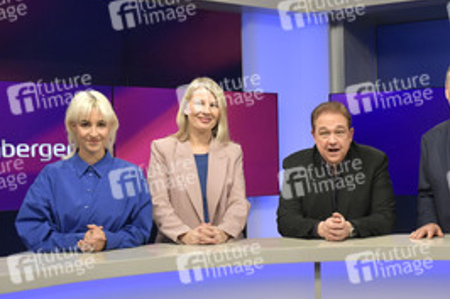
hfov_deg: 32.2
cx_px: 344
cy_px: 221
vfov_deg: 22.0
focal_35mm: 61
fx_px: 762
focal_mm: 36
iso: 1600
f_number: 5.6
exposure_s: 1/200
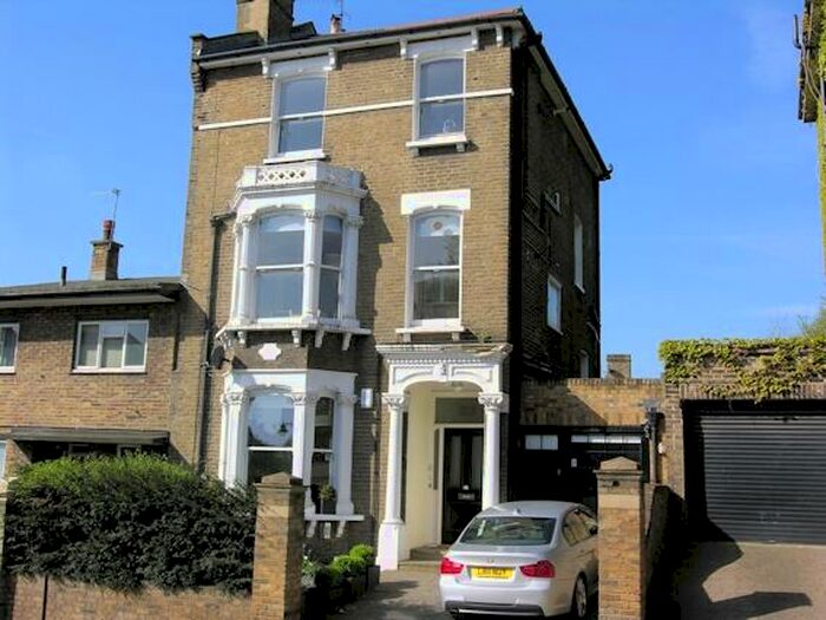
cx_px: 413
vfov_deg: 36.8
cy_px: 310
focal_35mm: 39
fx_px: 931
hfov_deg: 47.9
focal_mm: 10
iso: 50
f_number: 6.3
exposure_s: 1/187
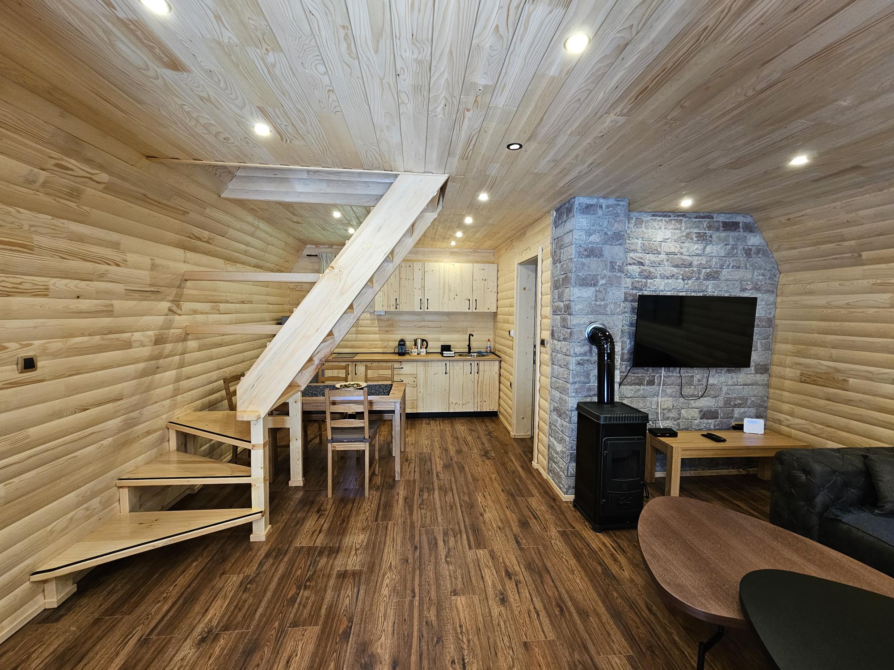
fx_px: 336
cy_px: 335
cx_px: 447
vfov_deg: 89.9
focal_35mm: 13
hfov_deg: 106.2
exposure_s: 1/50
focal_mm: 2.2
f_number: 2.2
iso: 160
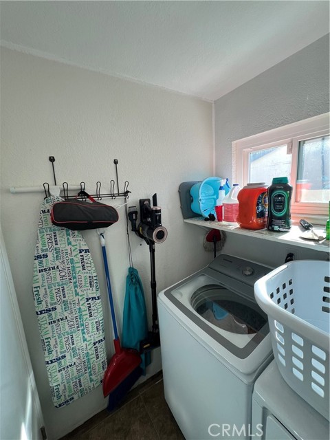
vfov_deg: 106.2
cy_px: 220
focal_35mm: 13
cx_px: 165
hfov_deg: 89.9
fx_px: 165
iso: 50
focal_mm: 1.57
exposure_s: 1/99
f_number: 1.8
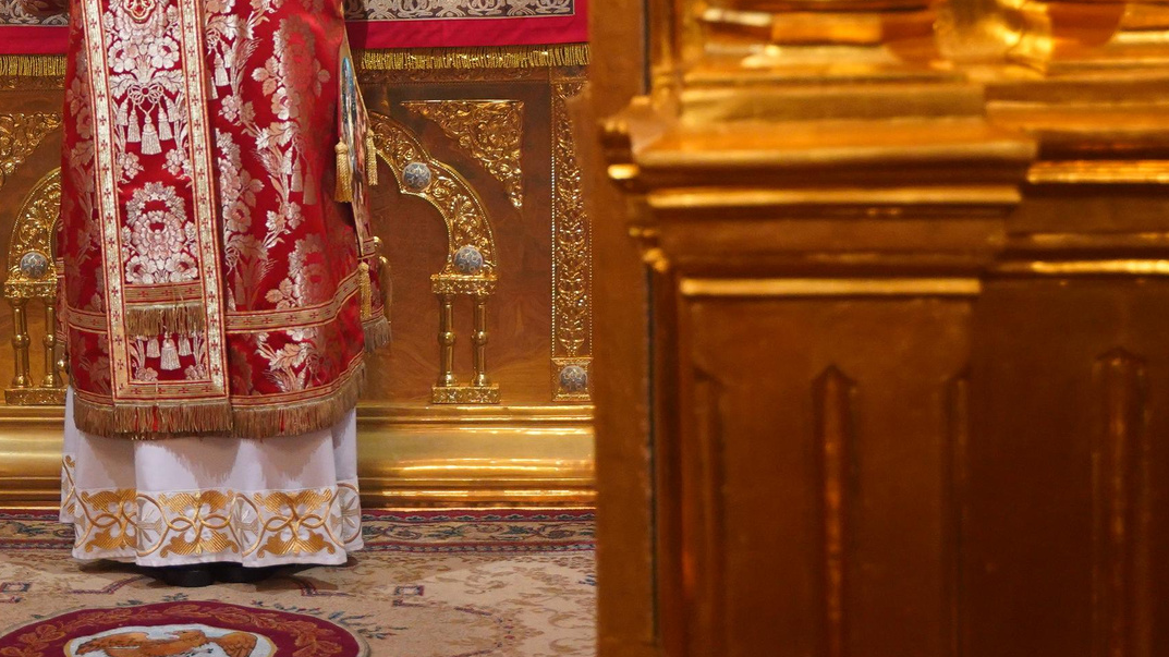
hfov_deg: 22.1
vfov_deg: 12.6
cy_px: 1
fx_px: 2944
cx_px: 198
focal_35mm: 95
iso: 2500
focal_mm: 38
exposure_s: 1/100
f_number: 2.8
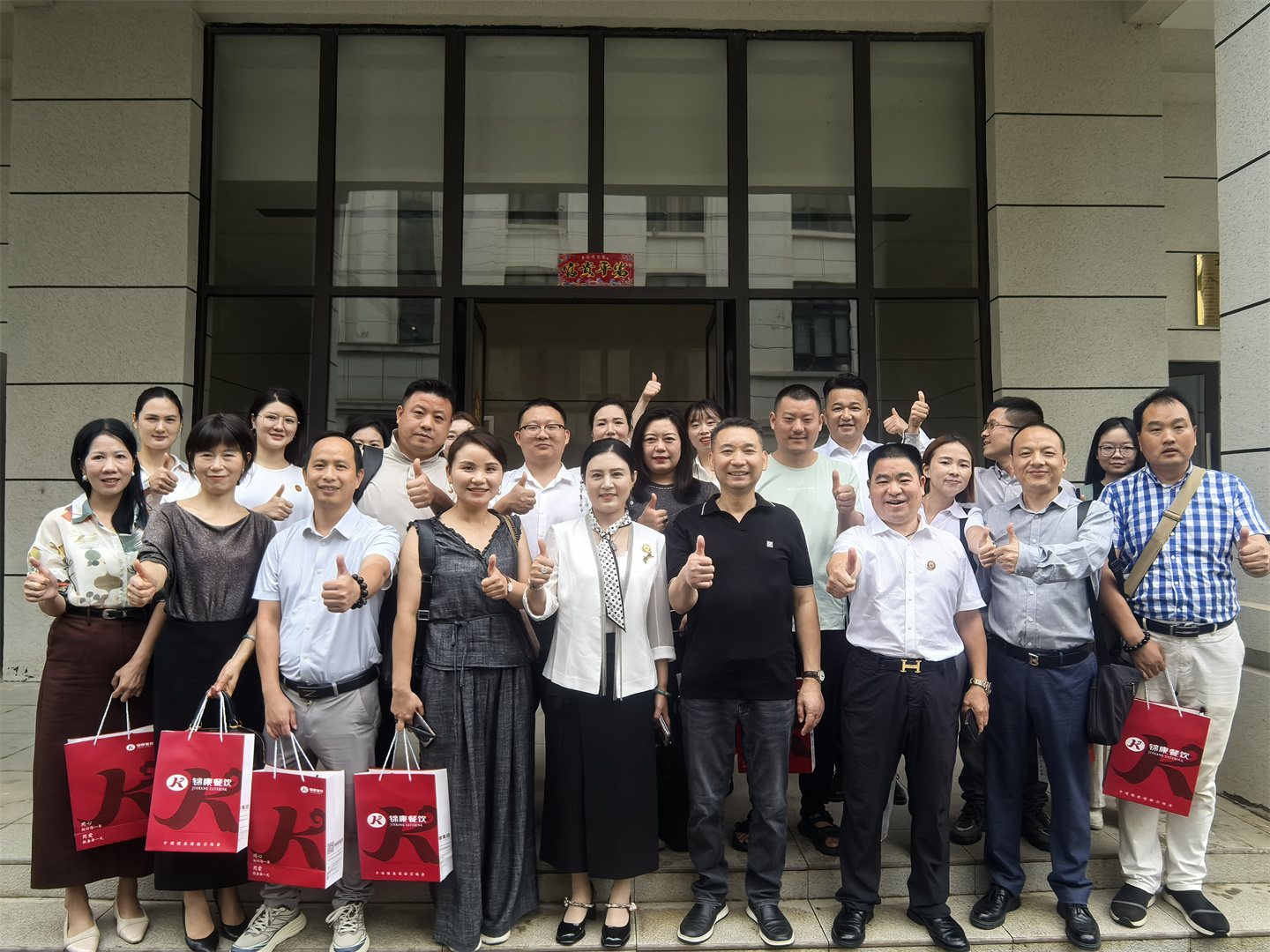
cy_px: 476
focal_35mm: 22
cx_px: 635
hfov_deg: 76.4
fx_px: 807
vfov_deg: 61.1
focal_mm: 1.95
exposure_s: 1/127
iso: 50
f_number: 2.2
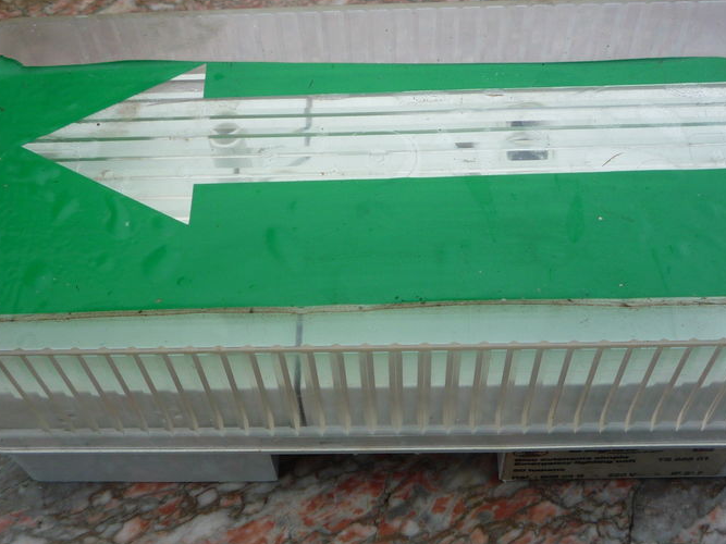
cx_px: 354
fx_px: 944
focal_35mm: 45
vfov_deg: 32.2
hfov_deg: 42.1
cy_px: 296
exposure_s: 1/100
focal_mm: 5.2
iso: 100
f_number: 3.5
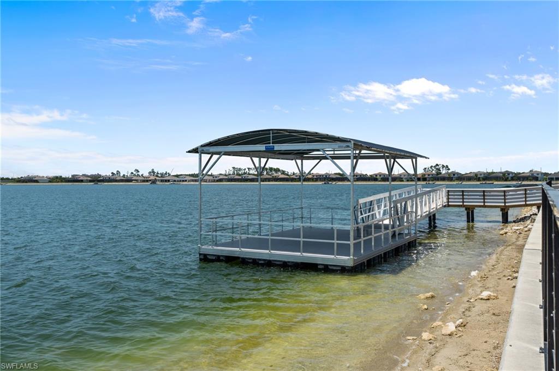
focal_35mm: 33
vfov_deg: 39.9
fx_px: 512
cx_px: 280
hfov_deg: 57.3
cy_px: 186
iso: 200
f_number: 9
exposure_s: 1/800
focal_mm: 33
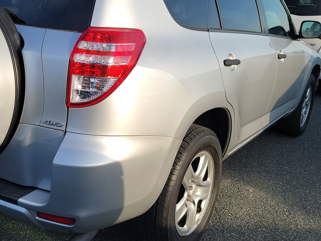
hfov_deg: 46.2
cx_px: 114
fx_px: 371
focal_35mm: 40
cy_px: 89
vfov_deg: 35.7
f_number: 1.8
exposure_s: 1/612
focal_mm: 6.7
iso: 50
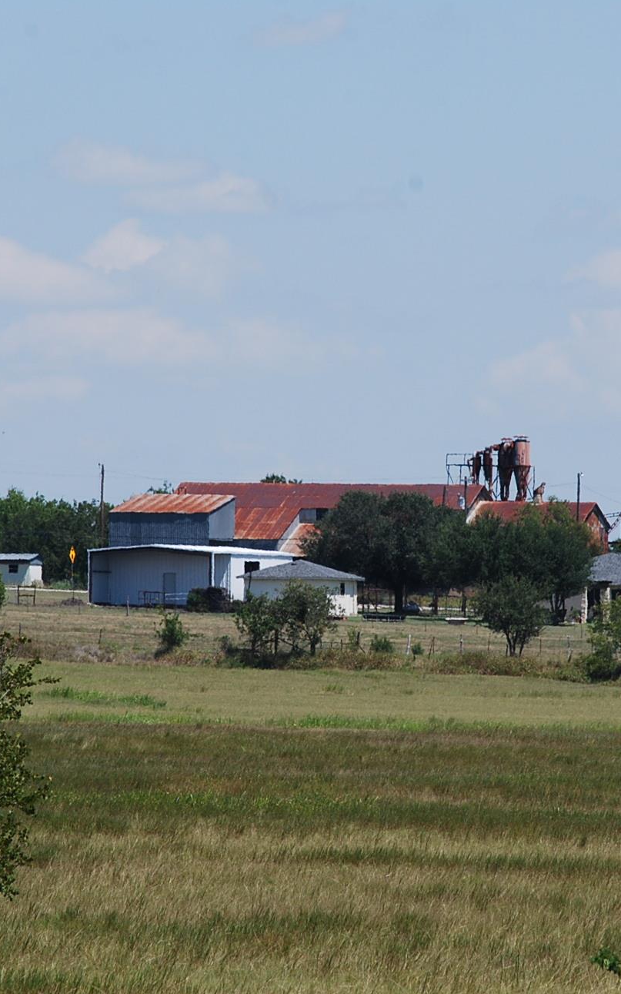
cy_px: 496
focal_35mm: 459
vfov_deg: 4.6
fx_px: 12428
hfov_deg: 2.9
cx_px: 358
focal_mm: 200
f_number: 10
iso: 160
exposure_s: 1/250
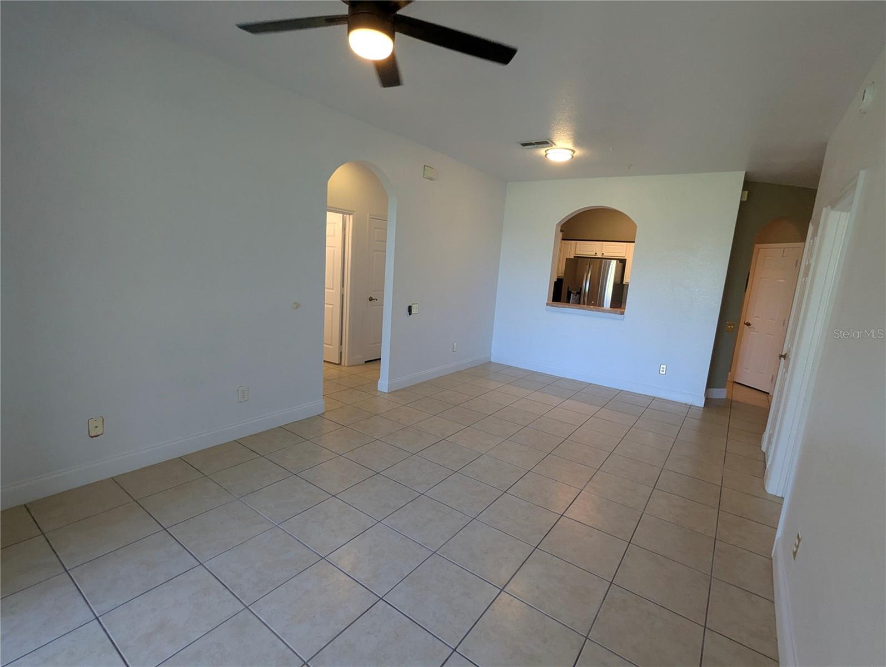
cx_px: 443
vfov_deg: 78.2
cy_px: 334
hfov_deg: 94.4
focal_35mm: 16
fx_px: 410
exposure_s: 1/120
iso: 241
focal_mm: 2.35
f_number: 2.2
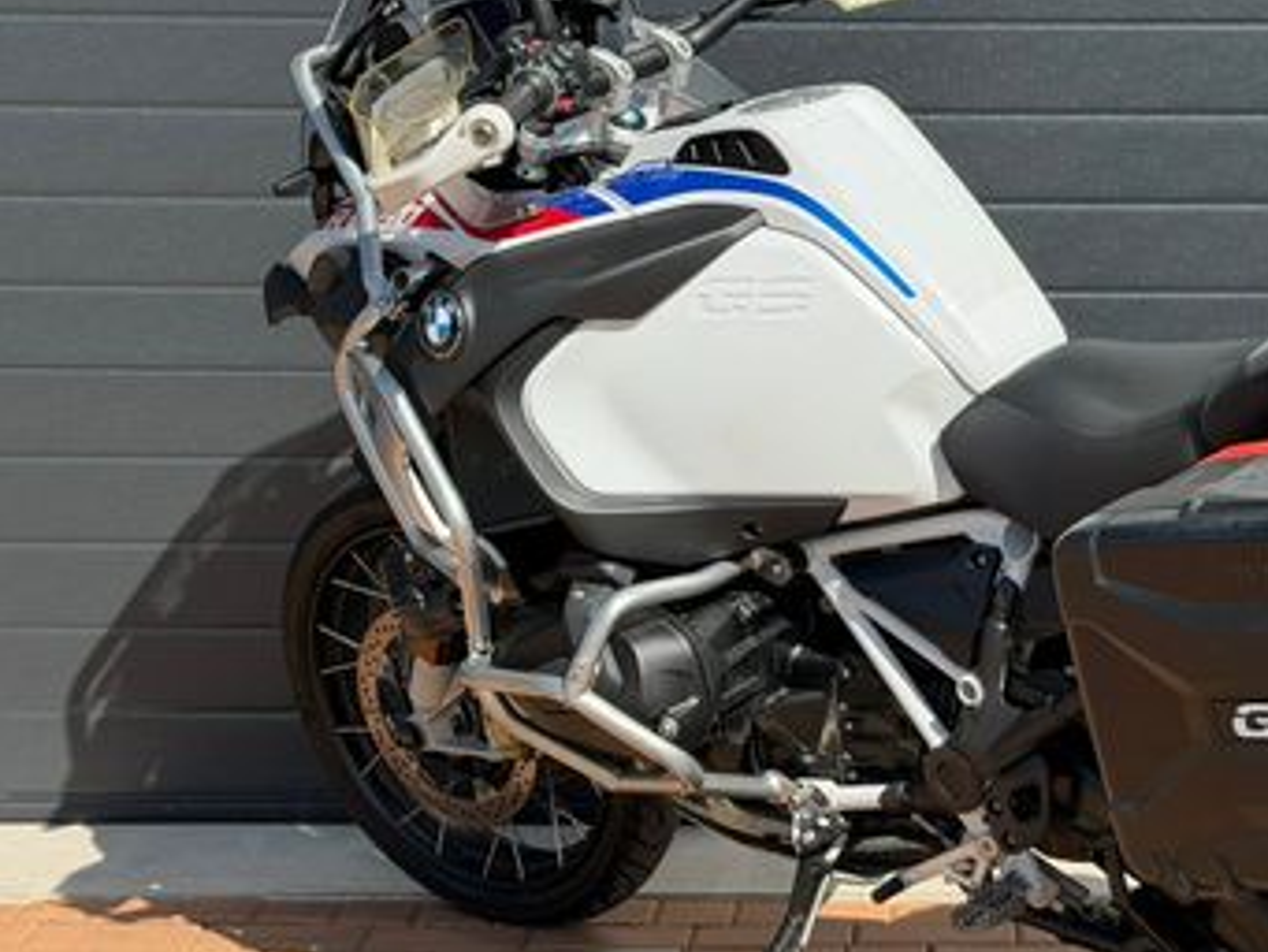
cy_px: 573
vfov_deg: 16.4
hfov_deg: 21.5
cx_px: 1000
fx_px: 3298
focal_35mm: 90
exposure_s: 1/2976
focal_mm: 6.76
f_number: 1.78
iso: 64
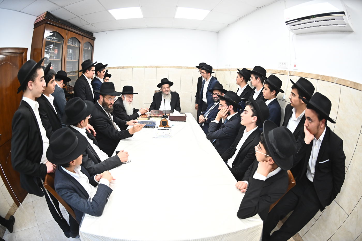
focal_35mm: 16
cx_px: 181
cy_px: 120
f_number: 4
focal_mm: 16
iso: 2000
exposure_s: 1/200
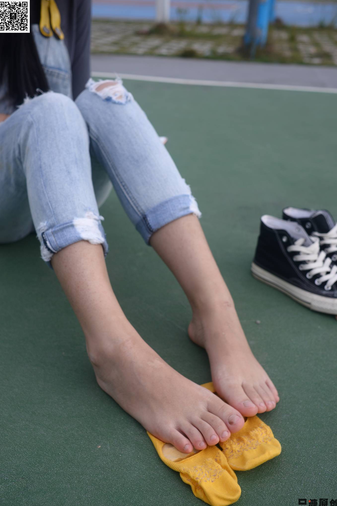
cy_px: 259
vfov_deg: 53.1
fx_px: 505
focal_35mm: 36
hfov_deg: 36.9
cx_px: 170
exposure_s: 1/400
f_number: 6.3
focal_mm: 35
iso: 100
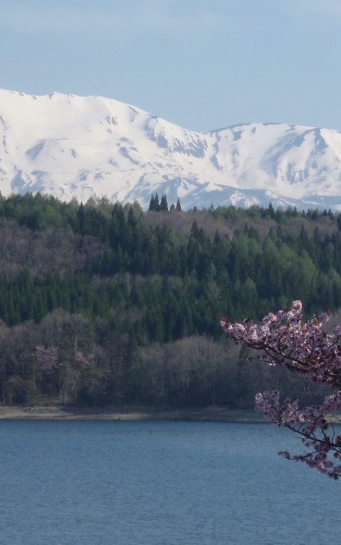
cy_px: 340
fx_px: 3479
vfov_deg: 9.0
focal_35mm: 234
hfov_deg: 5.6
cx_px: 291
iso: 80
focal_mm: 17.3
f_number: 5.6
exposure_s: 1/400
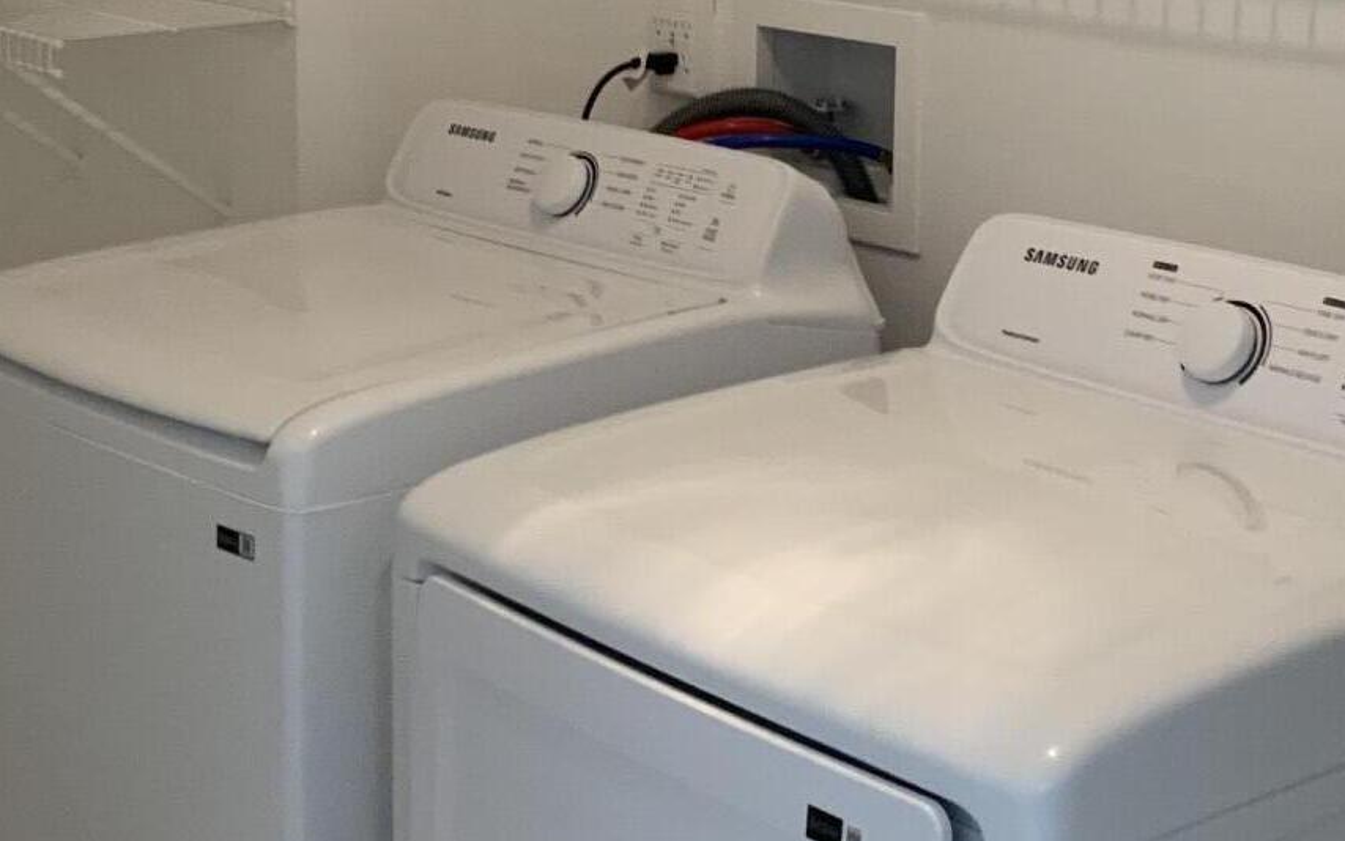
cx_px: 715
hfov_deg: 28.6
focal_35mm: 72
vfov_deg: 17.9
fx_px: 2640
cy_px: 112
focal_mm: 3
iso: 125
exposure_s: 1/60
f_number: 1.8
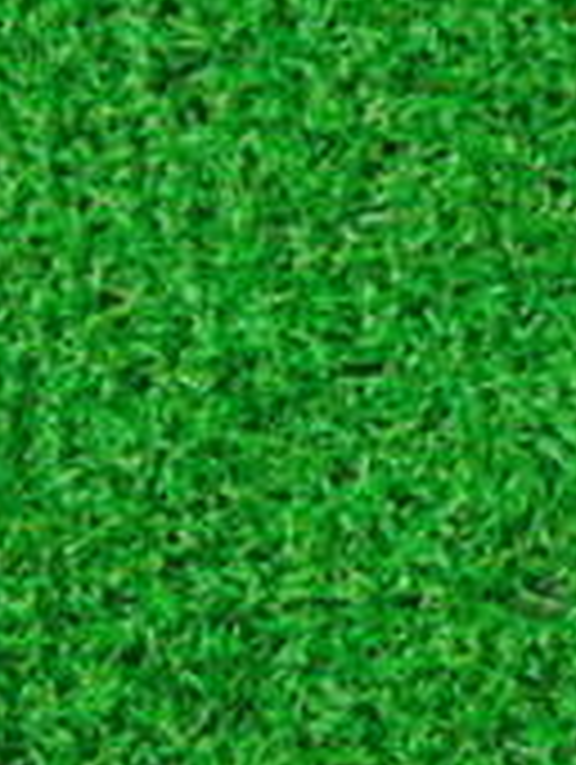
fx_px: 3076
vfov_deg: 13.8
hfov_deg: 9.5
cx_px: 1390
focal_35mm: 139
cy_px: -117
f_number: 3.6
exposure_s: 1/200
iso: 3200
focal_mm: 6.42
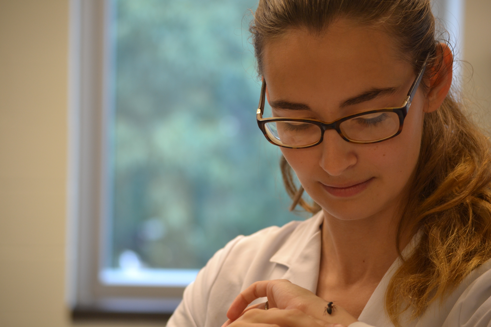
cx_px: 246
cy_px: 164
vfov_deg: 9.1
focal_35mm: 150
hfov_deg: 13.7
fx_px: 2046
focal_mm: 100
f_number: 4.5
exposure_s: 1/60
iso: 450
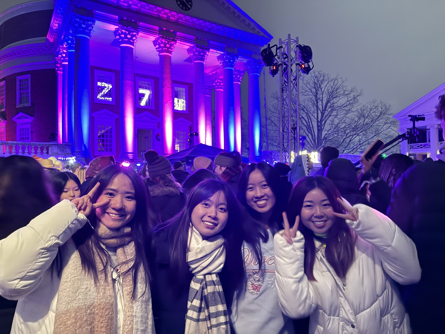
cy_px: 167
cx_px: 222
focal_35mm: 24
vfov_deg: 56.8
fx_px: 309
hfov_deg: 71.6
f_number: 1.78
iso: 1600
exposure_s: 1/20
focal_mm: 6.76
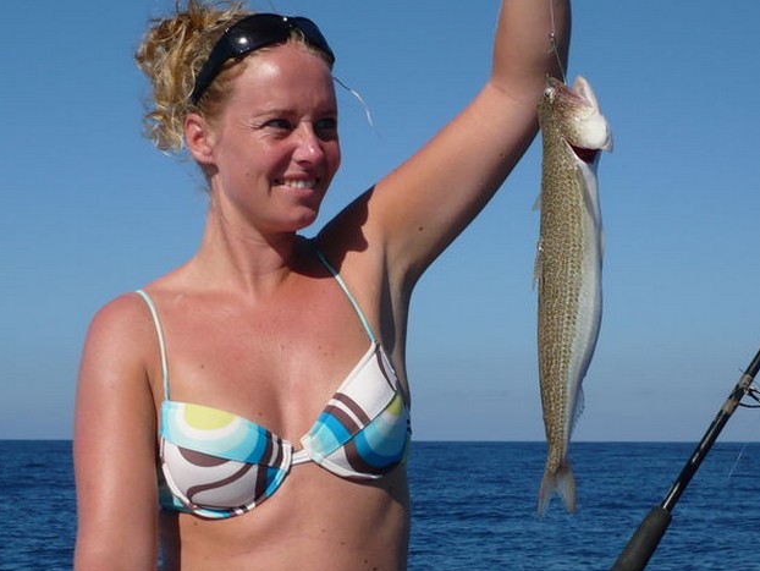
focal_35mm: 85
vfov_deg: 17.4
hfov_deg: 23.0
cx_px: 381
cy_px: 287
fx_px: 1867
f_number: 11
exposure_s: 1/250
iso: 100
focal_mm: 11.5
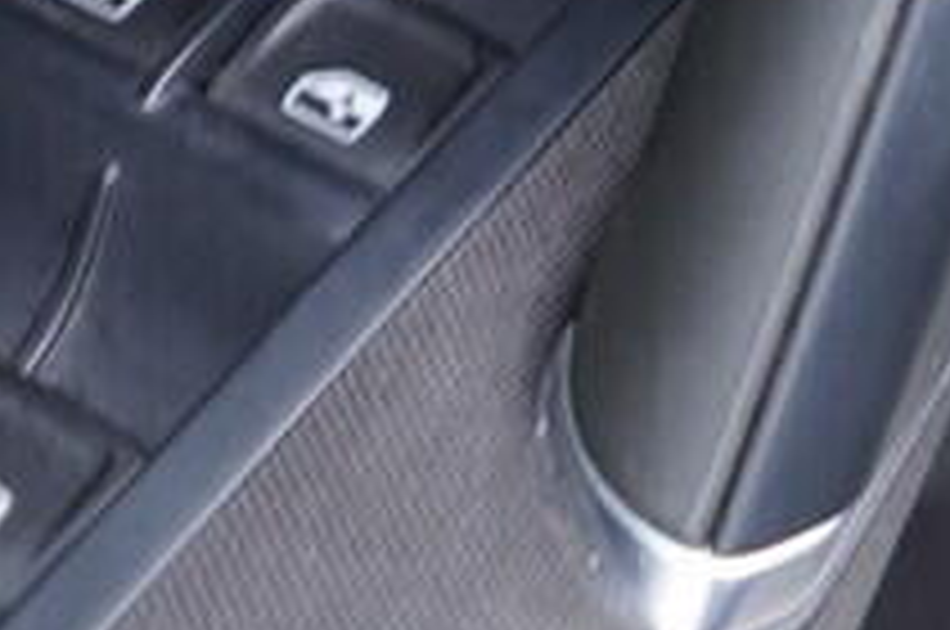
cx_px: 351
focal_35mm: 175
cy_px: 353
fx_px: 4611
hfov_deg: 11.8
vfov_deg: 7.8
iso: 250
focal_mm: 24
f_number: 2.8
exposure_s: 1/40
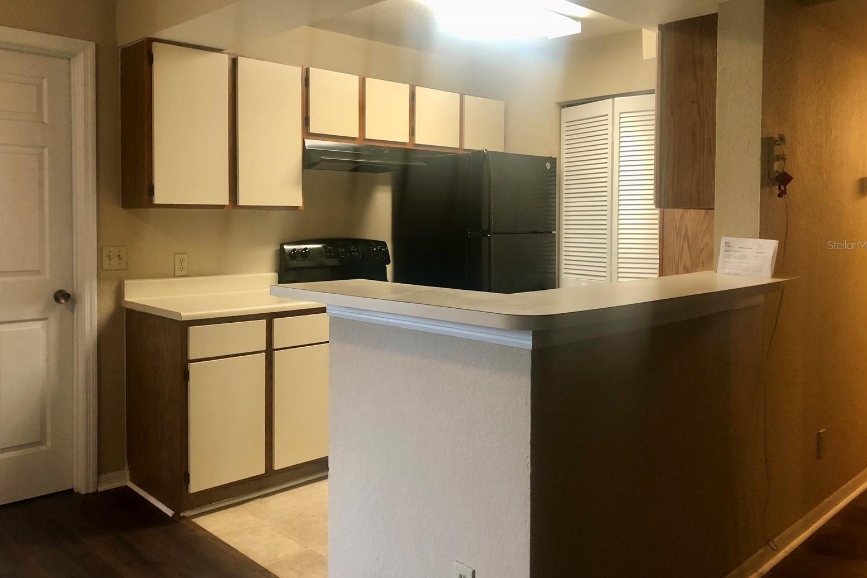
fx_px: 722
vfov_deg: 43.5
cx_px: 433
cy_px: 245
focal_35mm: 30
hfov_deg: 61.9
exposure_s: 1/15
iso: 50
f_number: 1.8
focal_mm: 3.99
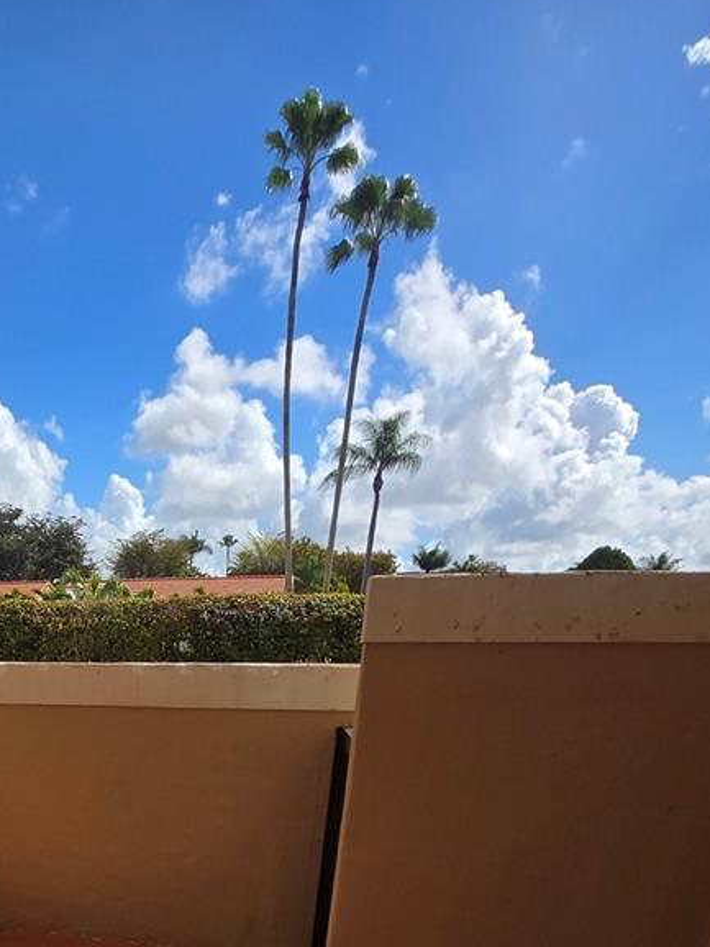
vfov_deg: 51.4
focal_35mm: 27
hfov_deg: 46.3
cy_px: 960
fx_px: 739
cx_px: 69
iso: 25
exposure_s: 1/1468
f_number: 2.2
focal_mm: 1.7
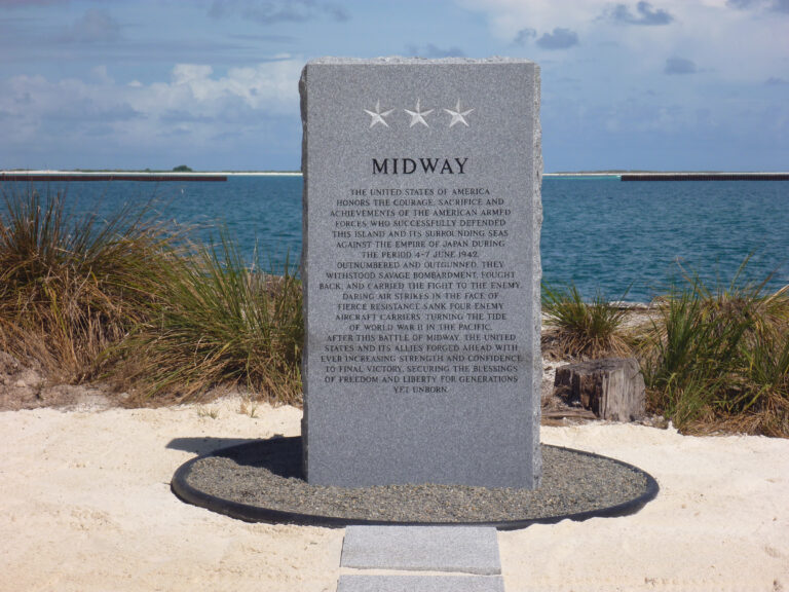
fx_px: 2234
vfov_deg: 15.1
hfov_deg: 20.0
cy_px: 296
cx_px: 394
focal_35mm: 98
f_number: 5.7
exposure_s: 1/500
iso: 80
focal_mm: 17.4
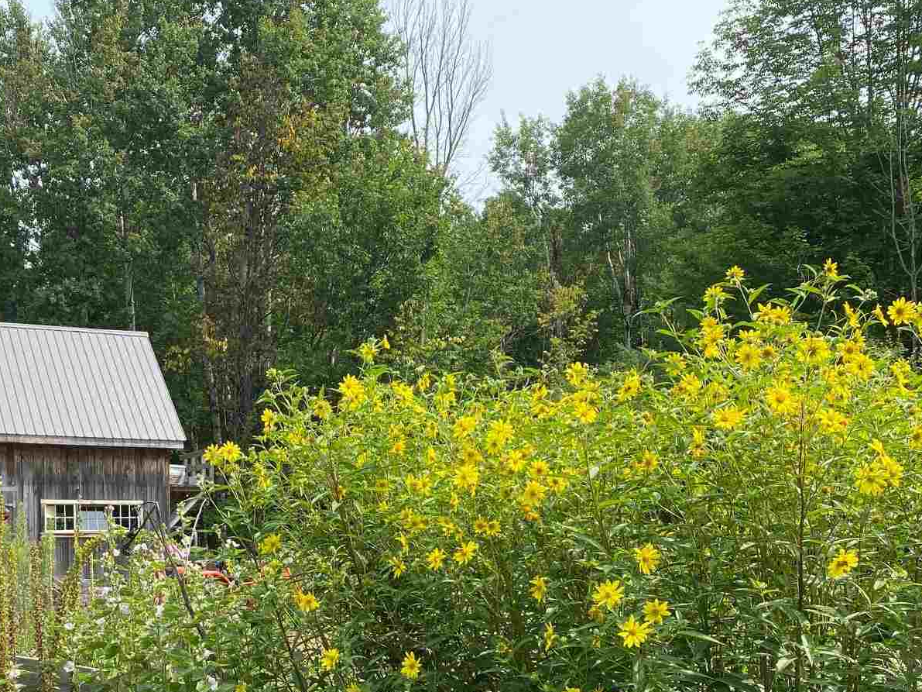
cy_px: 564
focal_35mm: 44
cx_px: 215
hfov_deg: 41.5
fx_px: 1172
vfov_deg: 31.9
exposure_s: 1/799
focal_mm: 4.25
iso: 32
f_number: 1.8
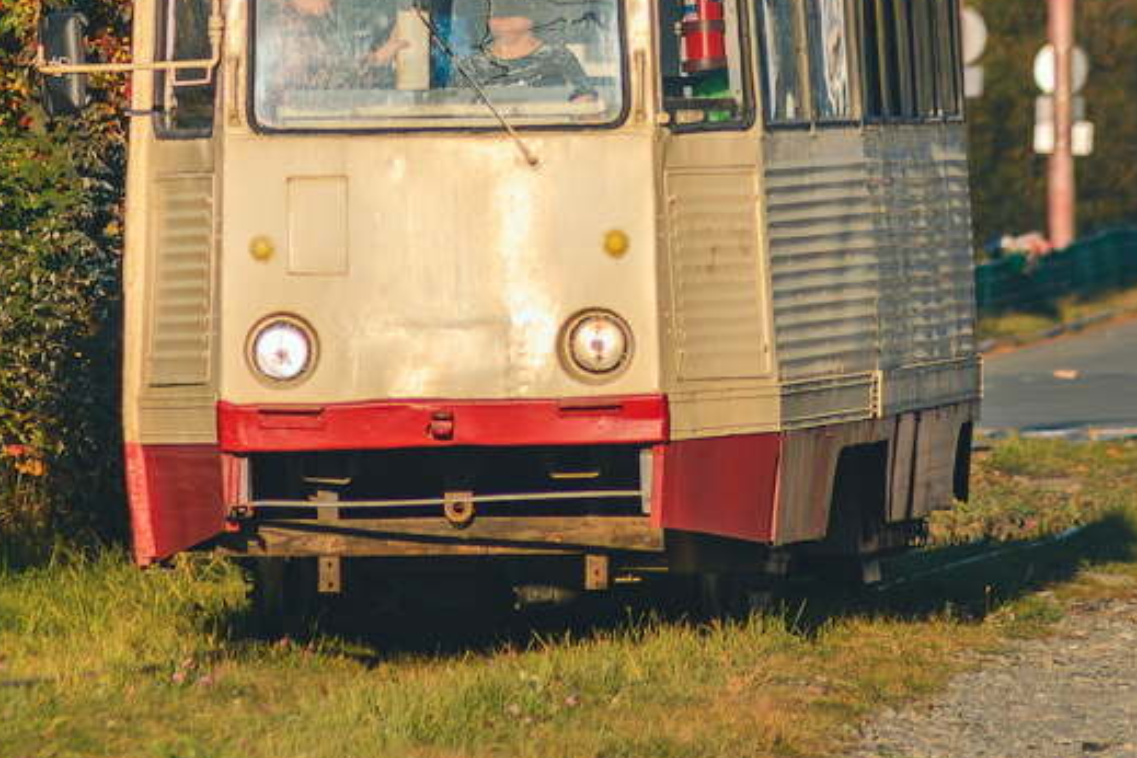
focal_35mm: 897
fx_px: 28328
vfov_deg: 1.5
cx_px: 535
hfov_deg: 2.3
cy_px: -151
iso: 400
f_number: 6.3
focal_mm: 230
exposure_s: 1/2500
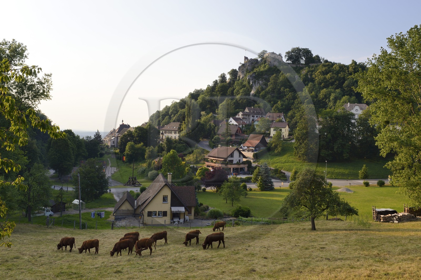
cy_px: 140
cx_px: 210
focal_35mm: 32
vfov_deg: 41.0
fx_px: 374
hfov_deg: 58.8
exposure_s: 1/125
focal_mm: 32
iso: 200
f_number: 11
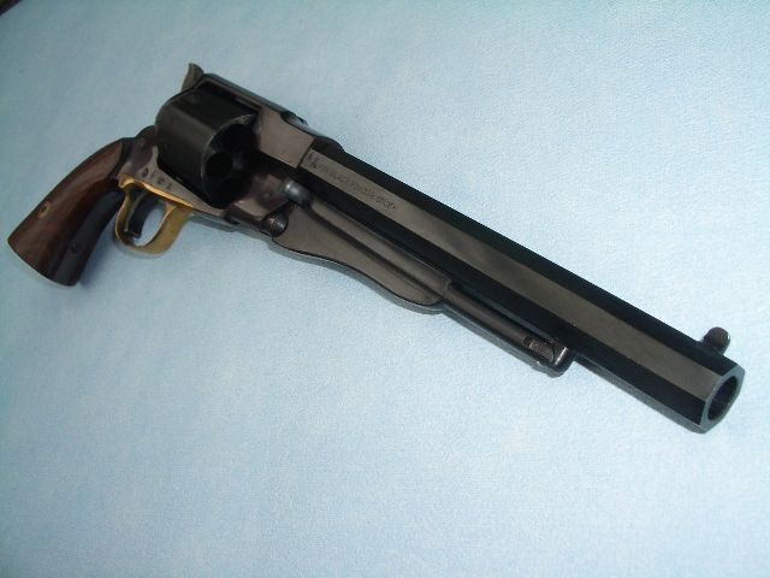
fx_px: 779
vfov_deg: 40.7
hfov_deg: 52.6
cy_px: 289
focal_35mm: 35
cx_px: 385
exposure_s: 1/50
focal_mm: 5.8
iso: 80
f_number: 4.3
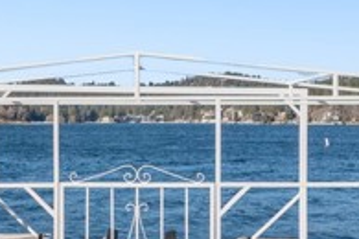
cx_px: 134
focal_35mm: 82
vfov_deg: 16.7
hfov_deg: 24.7
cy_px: 130
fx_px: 818
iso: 140
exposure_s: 1/100
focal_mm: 12.3
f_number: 2.8
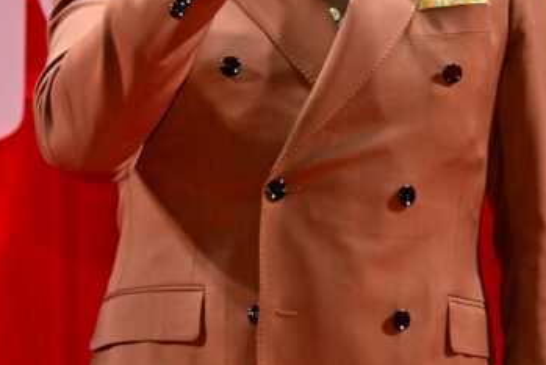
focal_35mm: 257
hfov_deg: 8.0
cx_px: 294
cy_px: -36
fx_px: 3899
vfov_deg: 5.3
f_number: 6.3
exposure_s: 1/200
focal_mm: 115
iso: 1250
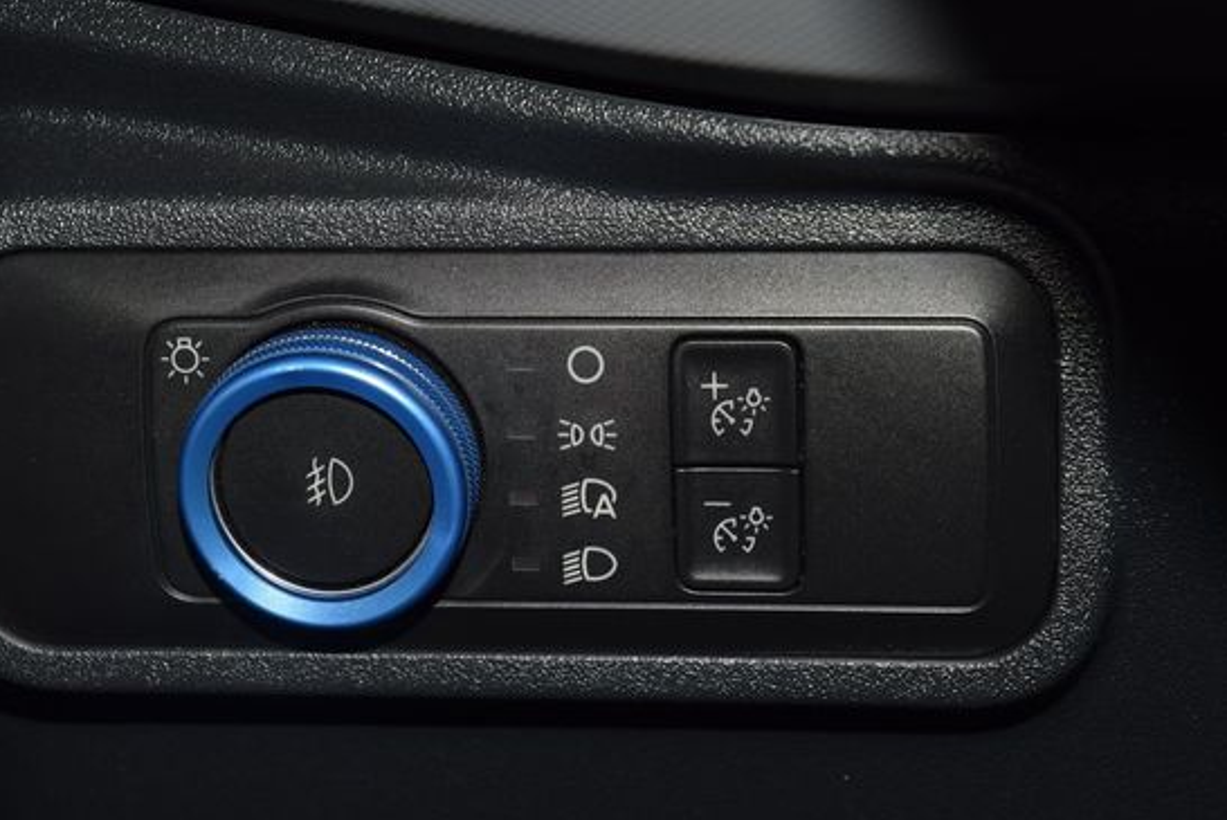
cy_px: 441
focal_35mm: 123
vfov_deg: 11.2
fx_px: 4195
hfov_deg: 16.6
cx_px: 593
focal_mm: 70
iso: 100
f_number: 8
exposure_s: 1/125
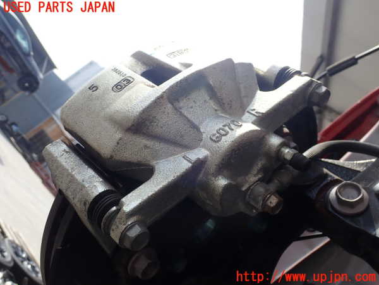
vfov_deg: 37.7
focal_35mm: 38
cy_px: 142
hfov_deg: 49.0
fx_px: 416
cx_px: 190
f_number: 3.5
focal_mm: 6.86
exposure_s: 1/320
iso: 100
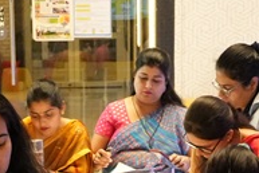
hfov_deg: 11.4
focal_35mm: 180
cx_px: 98
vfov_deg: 7.3
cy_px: 355
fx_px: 1296
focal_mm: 29
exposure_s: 1/250
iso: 6400
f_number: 5.6
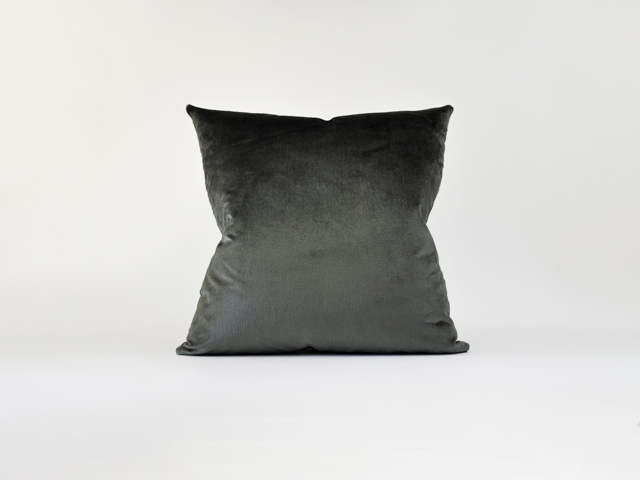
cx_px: 320
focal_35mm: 48
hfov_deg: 39.7
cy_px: 240
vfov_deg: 30.3
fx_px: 887
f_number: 1.8
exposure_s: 1/60
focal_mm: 6.86
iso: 200
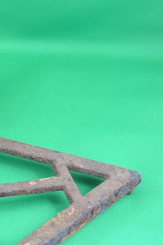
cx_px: -69
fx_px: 761
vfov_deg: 18.2
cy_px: 86
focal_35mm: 112
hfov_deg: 11.8
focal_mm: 9.9
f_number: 4
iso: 800
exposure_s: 1/60
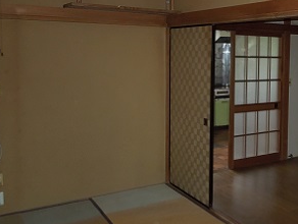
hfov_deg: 42.4
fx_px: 371
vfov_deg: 33.5
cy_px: 82
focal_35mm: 43
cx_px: 225
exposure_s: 1/30
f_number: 3.3
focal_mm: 4.5
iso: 500
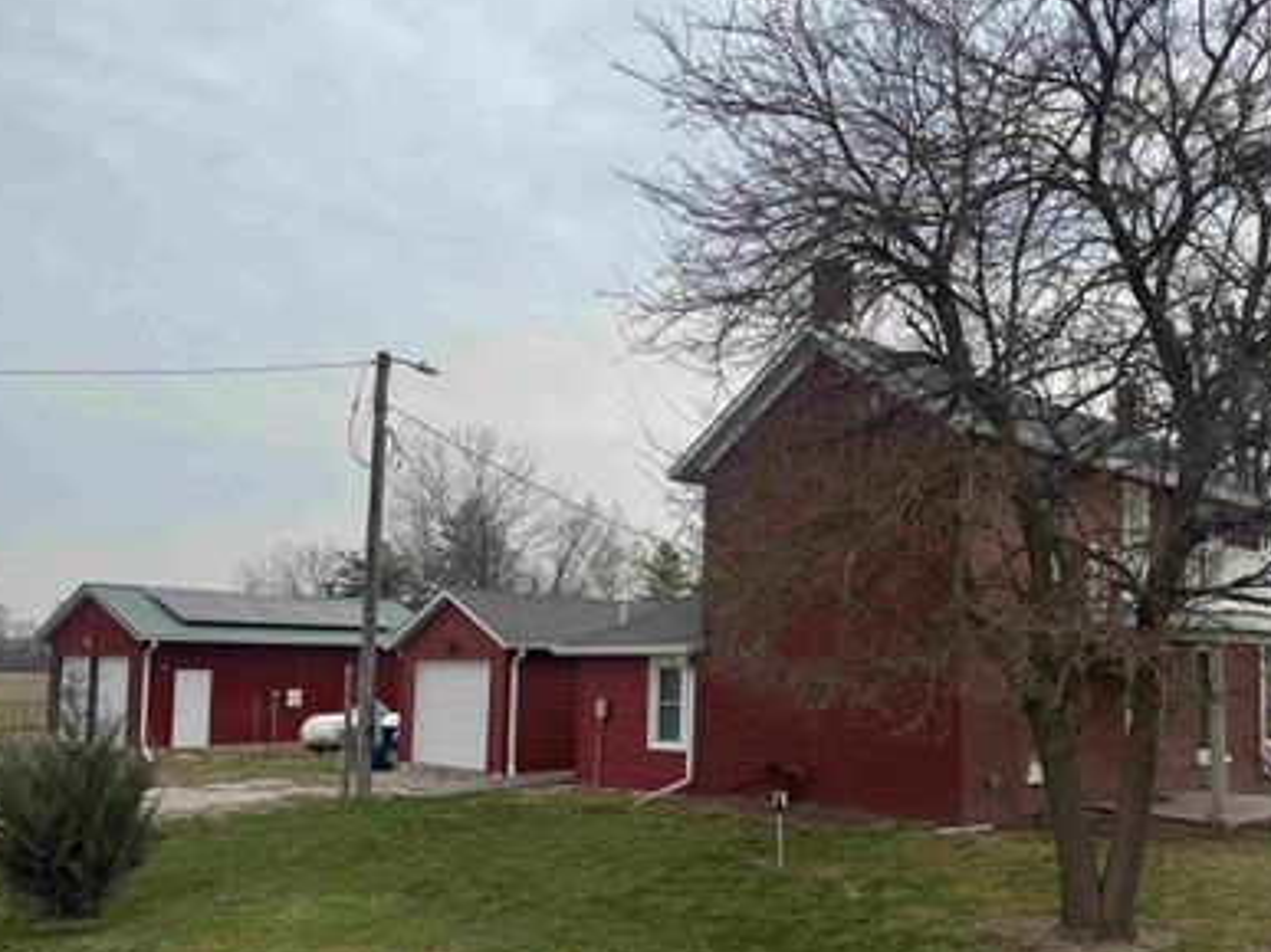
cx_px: 772
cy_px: 589
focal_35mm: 31
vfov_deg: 45.1
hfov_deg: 57.8
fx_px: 1138
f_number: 1.78
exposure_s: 1/4310
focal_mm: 6.76
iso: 80
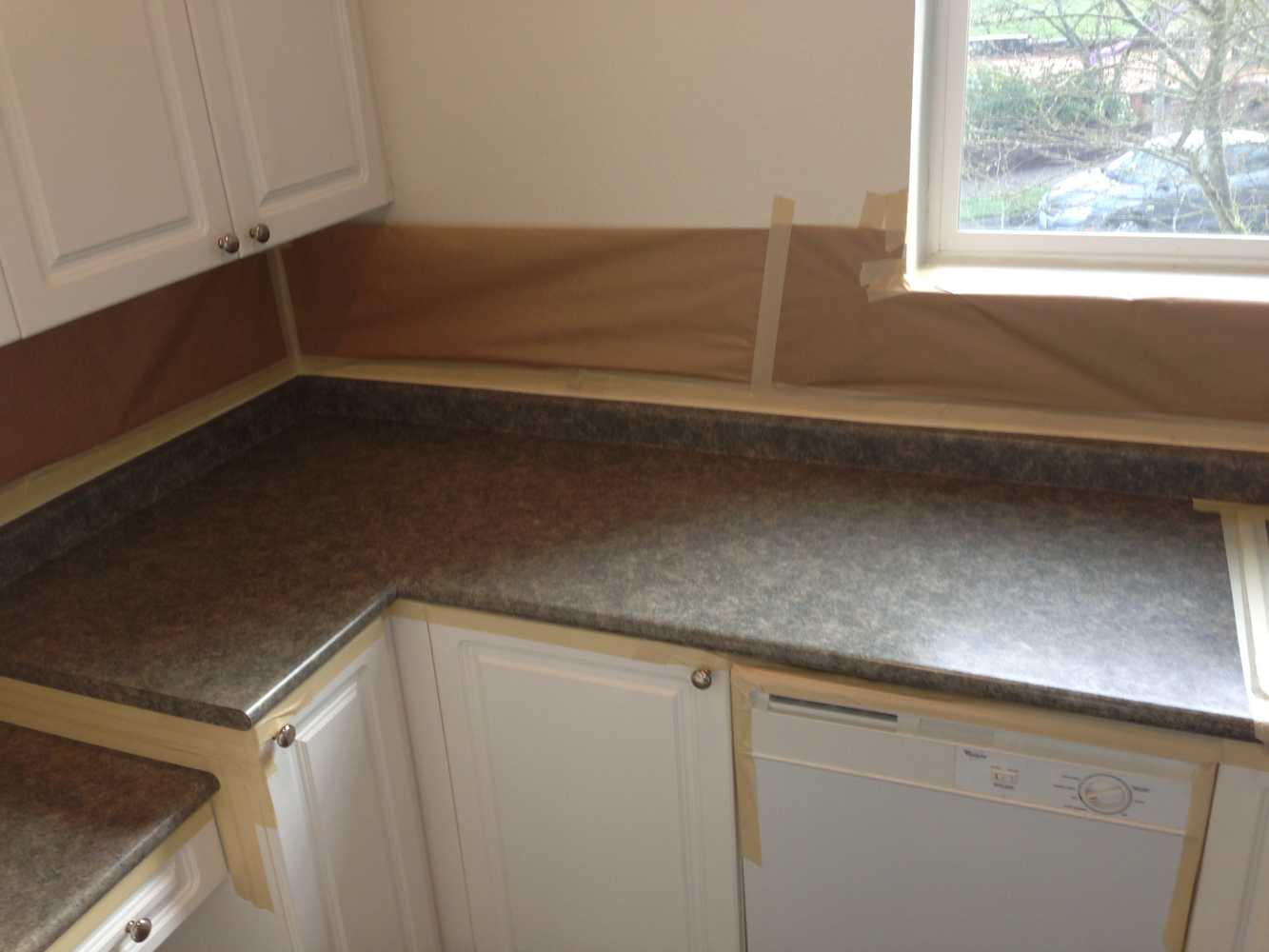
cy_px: 476
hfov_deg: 55.3
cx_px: 634
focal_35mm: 33
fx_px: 1210
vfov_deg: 43.0
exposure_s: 1/22
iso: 50
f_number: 2.4
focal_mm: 4.13
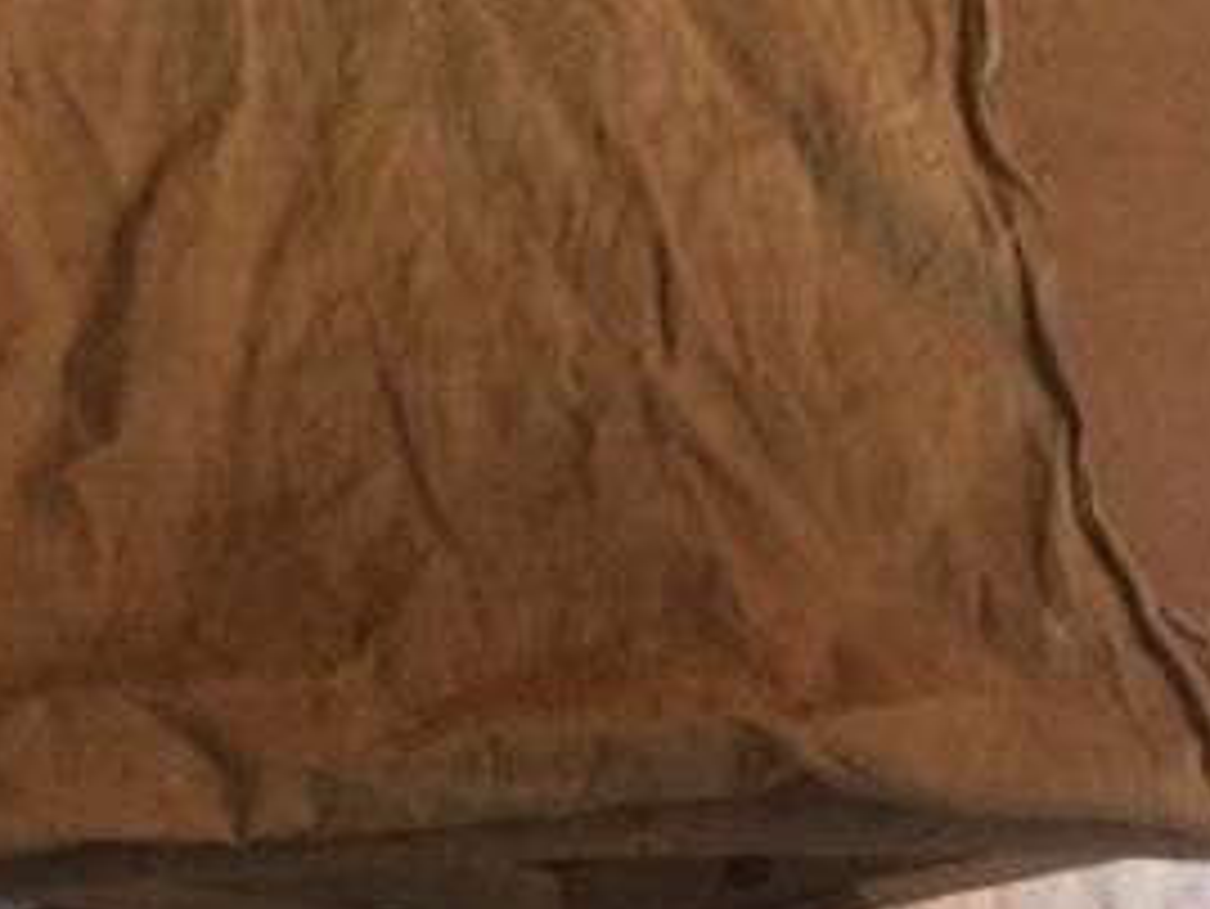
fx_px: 2413
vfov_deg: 21.2
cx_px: 445
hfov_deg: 28.0
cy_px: 680
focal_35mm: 69
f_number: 2.2
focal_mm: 4.15
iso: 320
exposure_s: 1/33
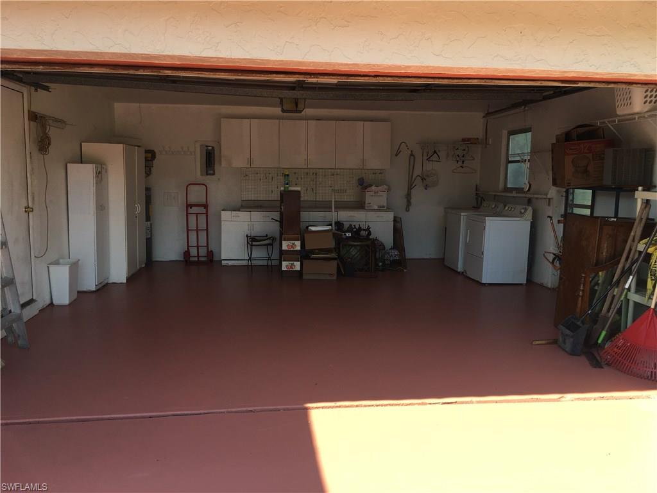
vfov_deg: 48.2
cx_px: 328
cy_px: 246
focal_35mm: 29
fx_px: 550
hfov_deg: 61.7
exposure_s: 1/281
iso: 25
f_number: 2.2
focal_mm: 4.15
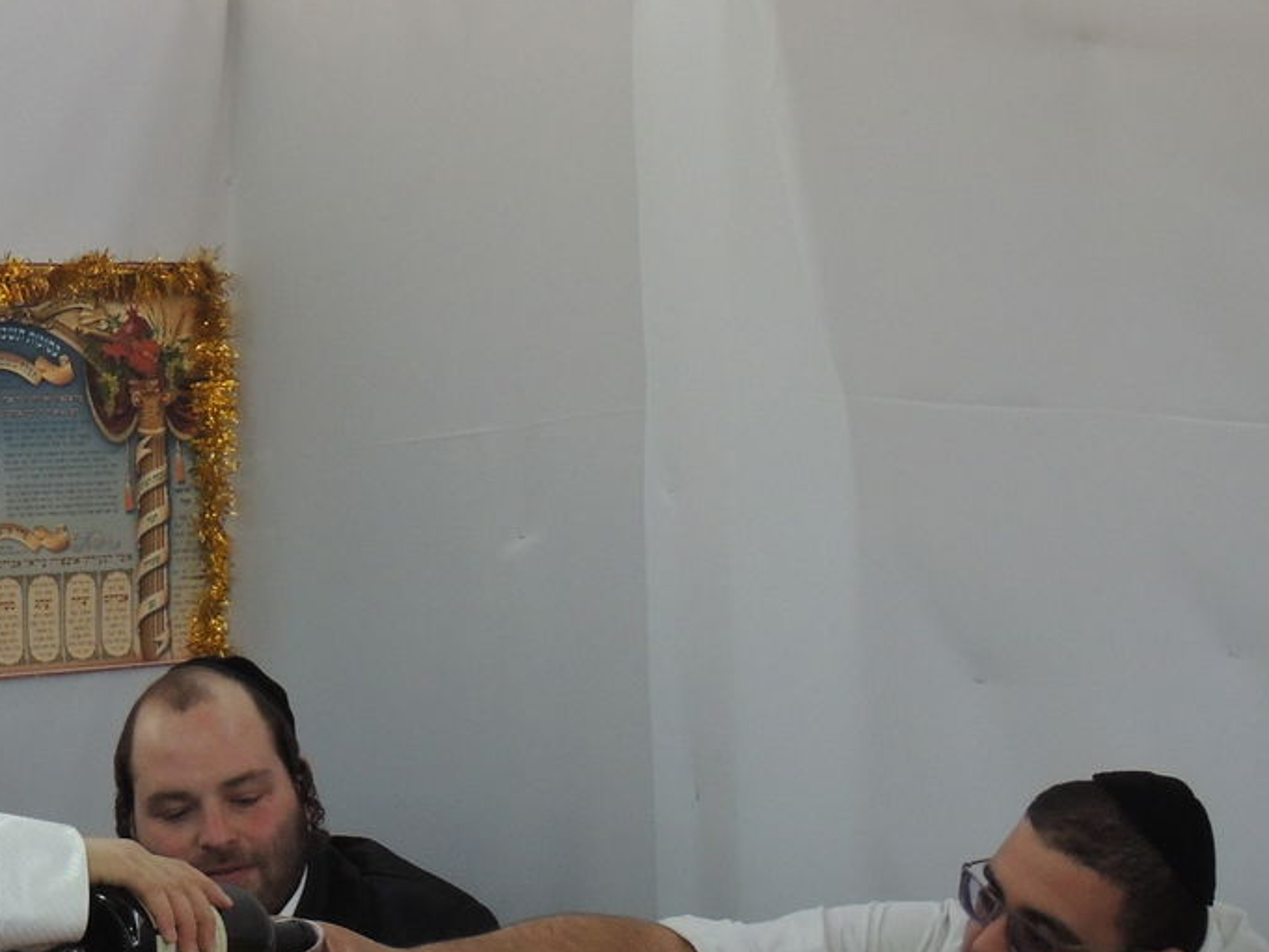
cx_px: 86
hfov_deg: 17.1
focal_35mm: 113
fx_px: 4143
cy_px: 758
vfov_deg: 13.1
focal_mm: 9.8
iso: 400
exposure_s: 1/40
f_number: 3.7
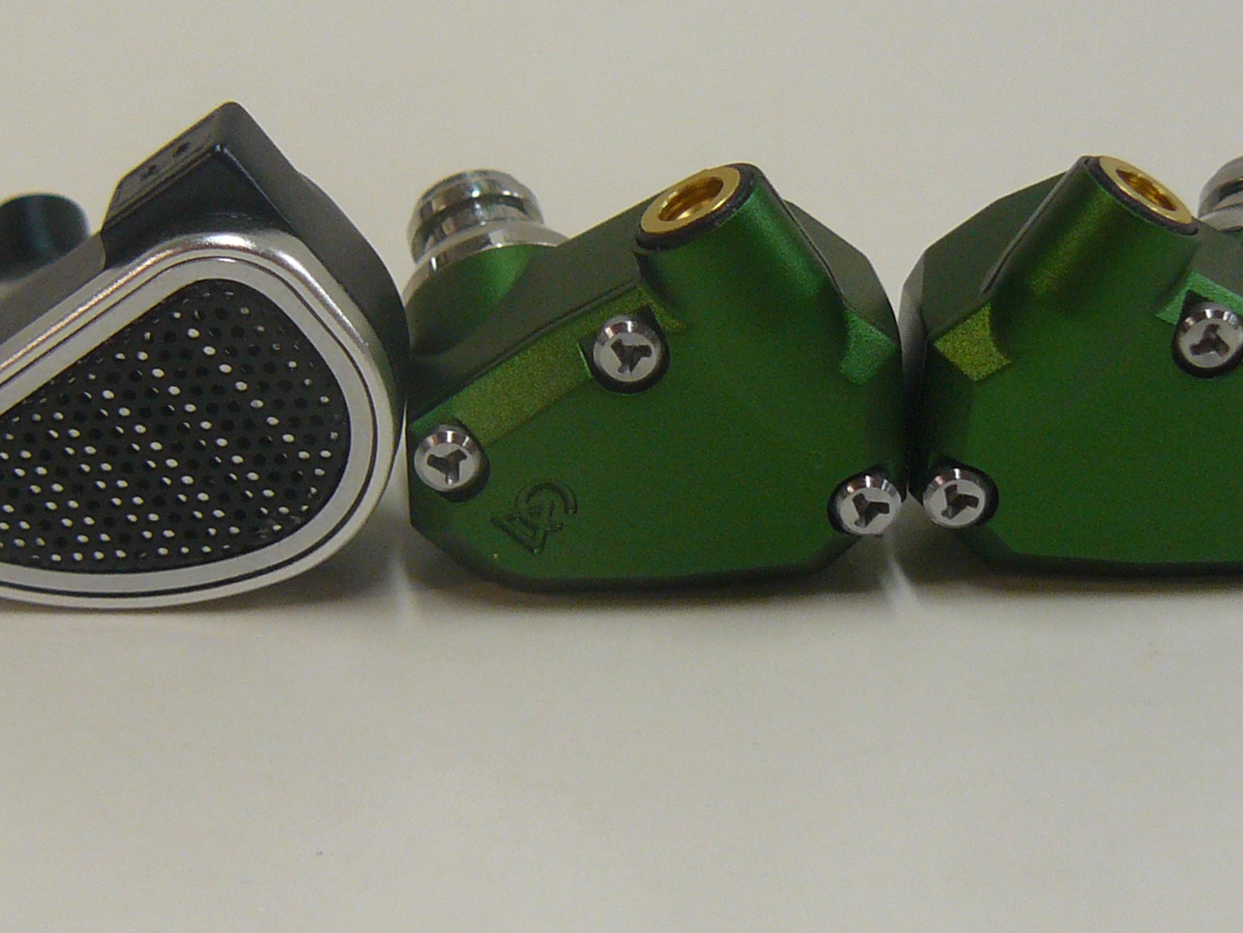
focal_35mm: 80
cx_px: 344
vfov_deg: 18.4
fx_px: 2873
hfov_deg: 24.2
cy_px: 381
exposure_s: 1/30
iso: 125
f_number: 2.8
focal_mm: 6
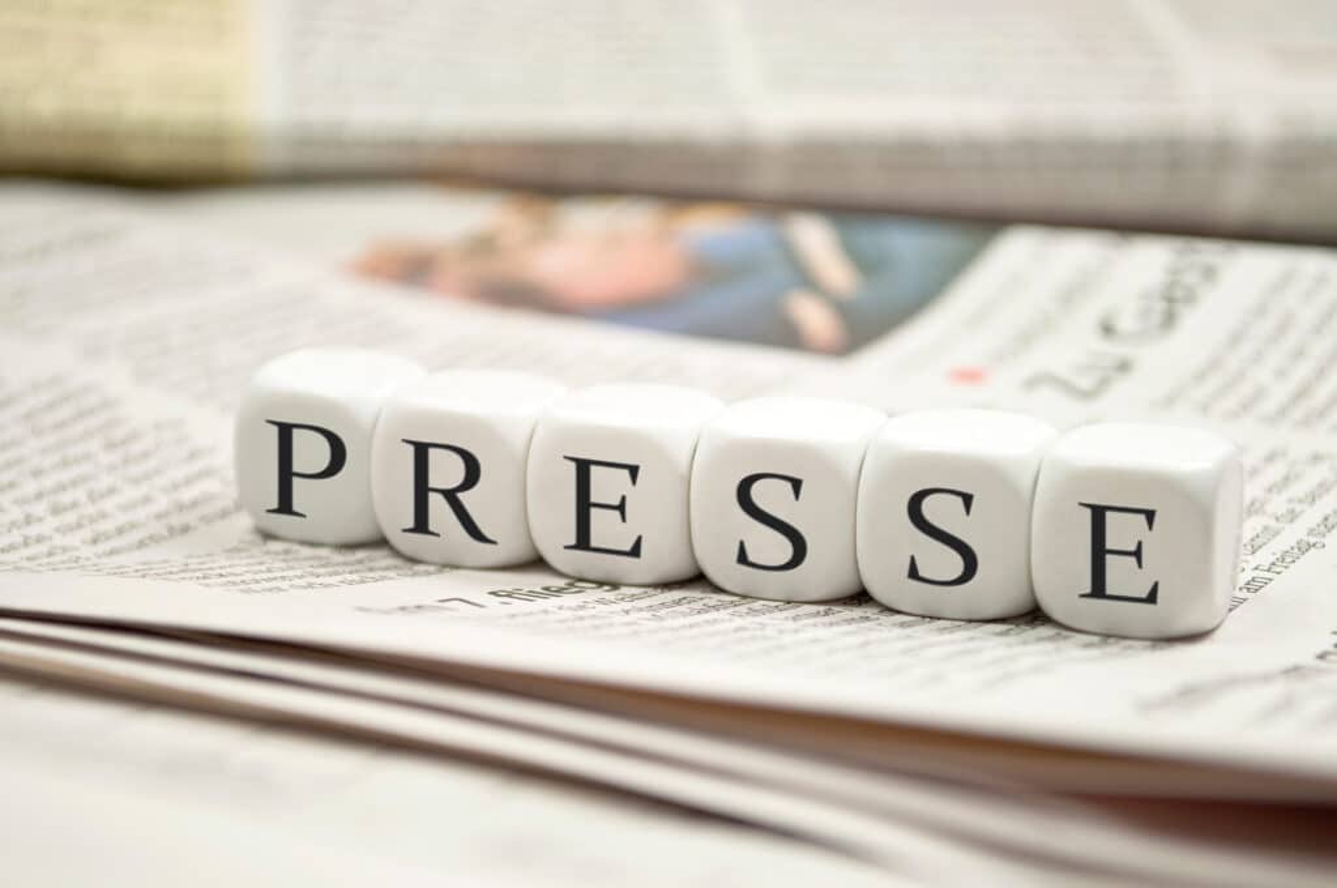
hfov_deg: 24.6
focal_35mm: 82
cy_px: 444
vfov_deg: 16.5
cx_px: 668
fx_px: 3060
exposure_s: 1/80
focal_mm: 55
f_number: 5.6
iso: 200
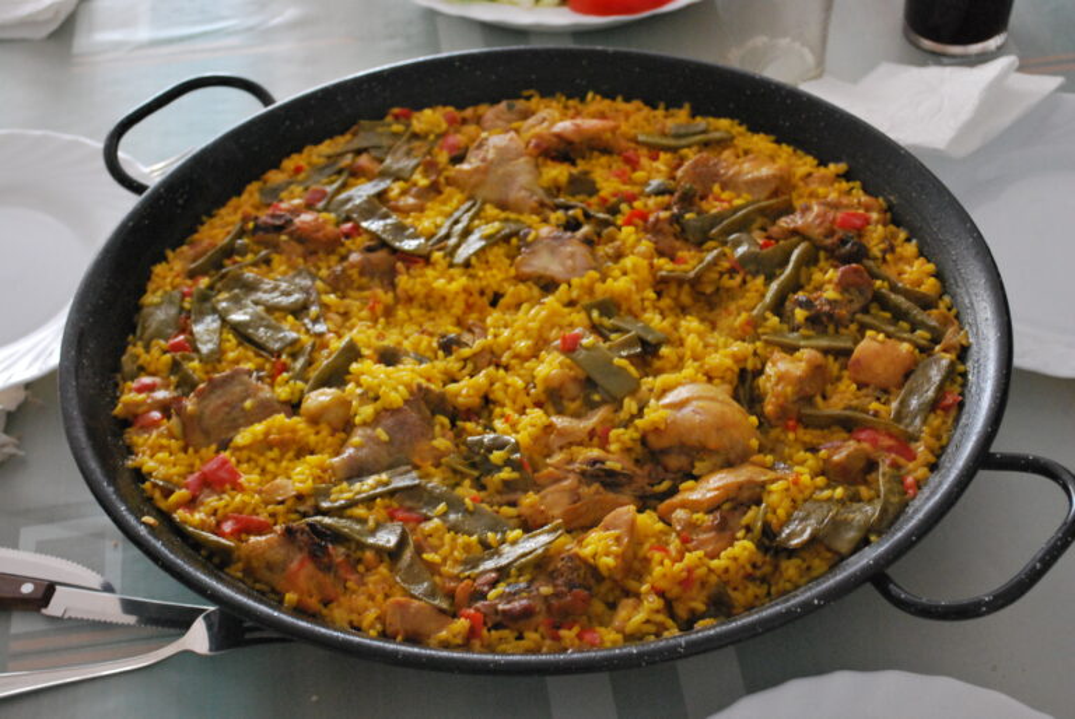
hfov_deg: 33.4
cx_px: 538
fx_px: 1794
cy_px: 360
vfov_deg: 22.7
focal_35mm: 60
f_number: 5.3
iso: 1600
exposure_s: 1/30
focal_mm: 40
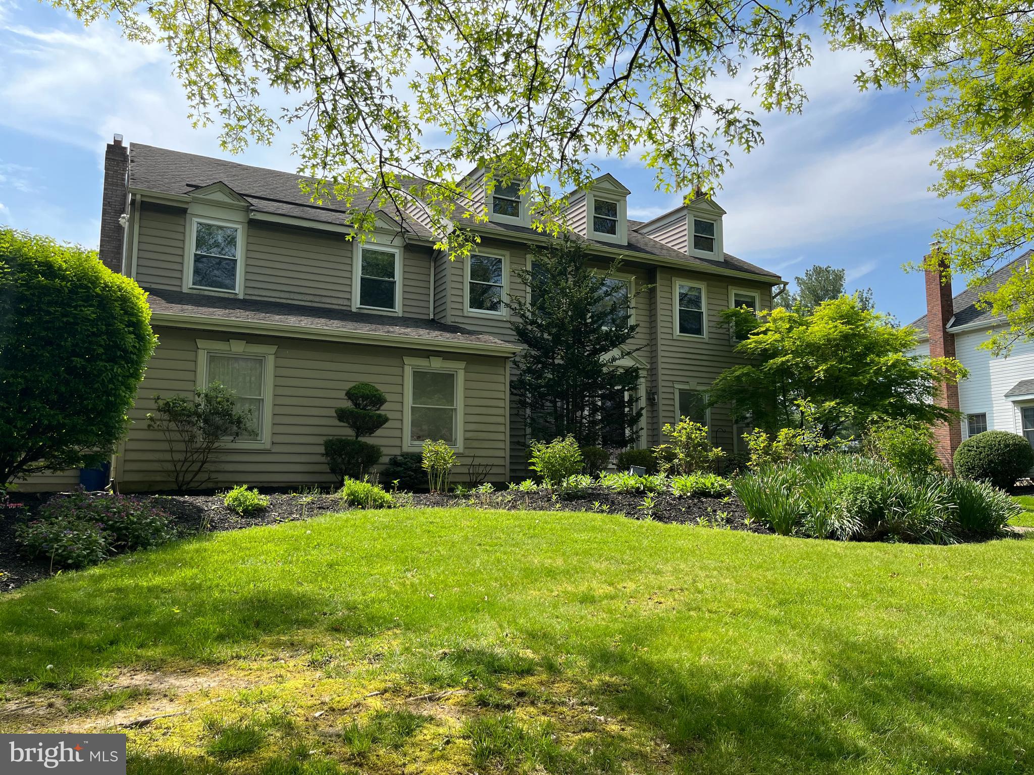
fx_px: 777
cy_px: 388
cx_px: 517
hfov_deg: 67.3
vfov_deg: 53.1
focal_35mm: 26
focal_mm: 5.1
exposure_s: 1/2358
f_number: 1.6
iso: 50
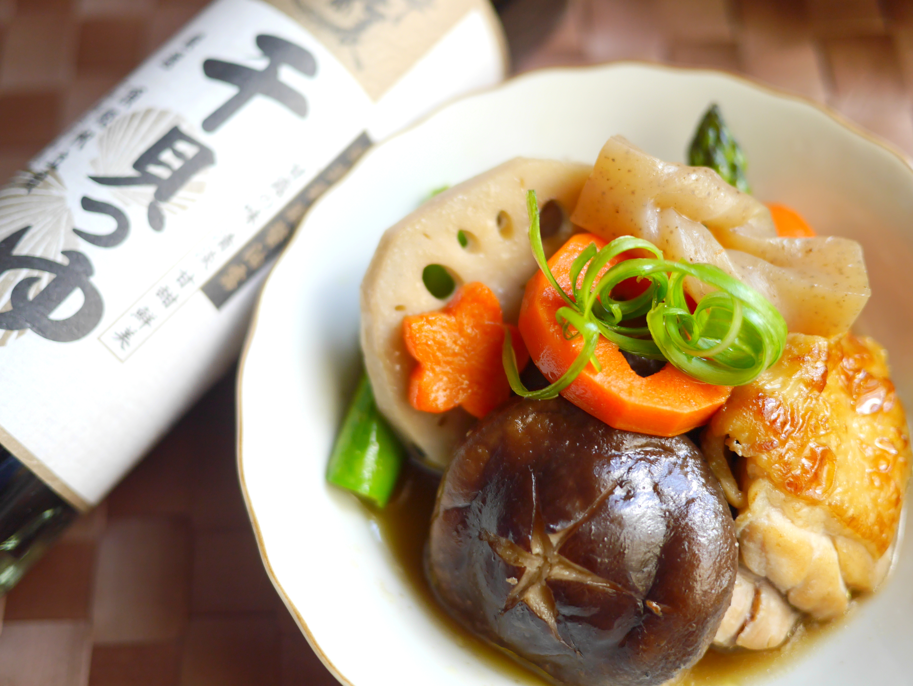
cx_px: 456
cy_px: 343
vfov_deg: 36.0
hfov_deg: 46.8
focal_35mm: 40
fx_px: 1055
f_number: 1.7
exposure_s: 1/200
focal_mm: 20
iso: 160
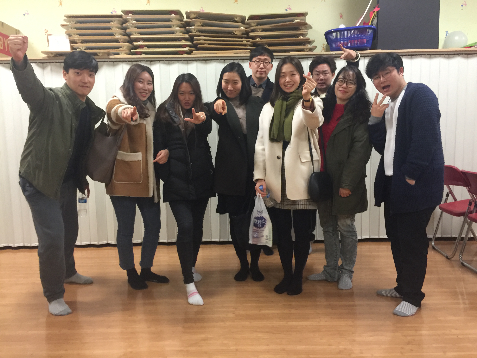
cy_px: 179
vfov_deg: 48.2
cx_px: 238
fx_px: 400
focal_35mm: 29
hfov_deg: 61.7
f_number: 2.2
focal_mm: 4.15
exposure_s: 1/8
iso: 100
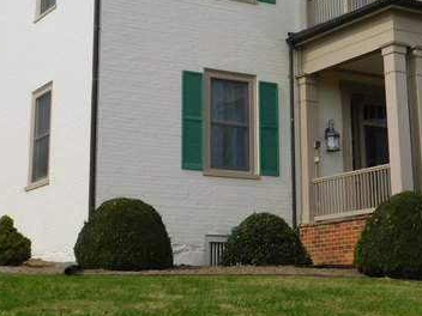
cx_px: 279
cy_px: 54
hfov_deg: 24.6
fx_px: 963
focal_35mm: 79
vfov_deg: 18.5
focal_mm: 6.3
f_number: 3.5
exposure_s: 1/1250
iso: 125
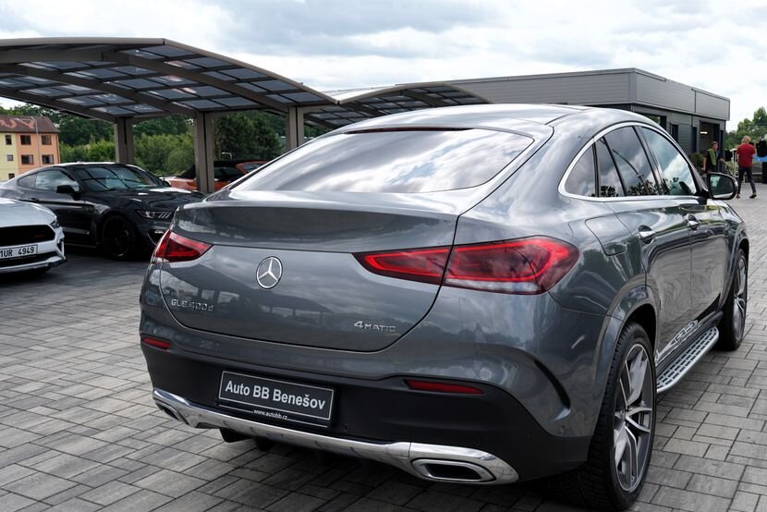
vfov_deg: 36.0
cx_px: 444
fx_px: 789
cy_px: 272
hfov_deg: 51.7
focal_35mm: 37
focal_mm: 30
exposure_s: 1/200
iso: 100
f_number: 7.1
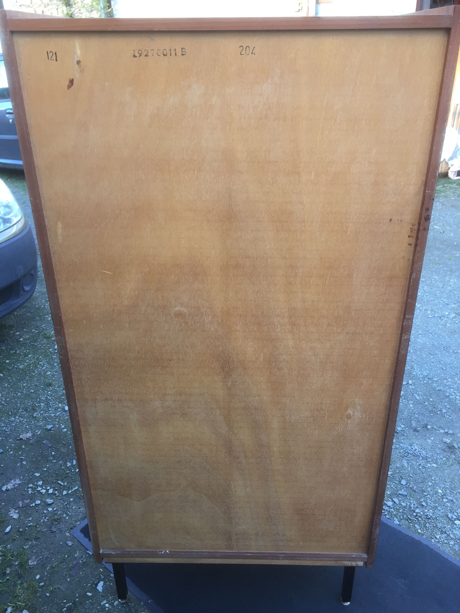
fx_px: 514
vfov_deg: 61.7
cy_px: 306
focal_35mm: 29
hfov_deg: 48.2
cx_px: 230
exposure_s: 1/100
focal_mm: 4.15
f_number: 2.2
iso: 50
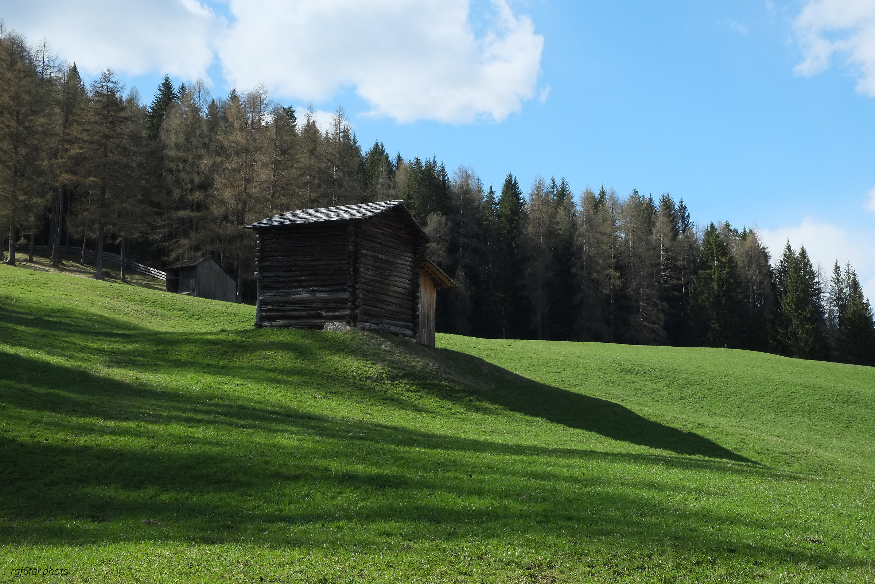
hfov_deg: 41.9
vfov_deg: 28.6
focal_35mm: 47
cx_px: 438
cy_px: 292
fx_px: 1142
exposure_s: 1/420
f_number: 11
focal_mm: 31.5
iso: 800
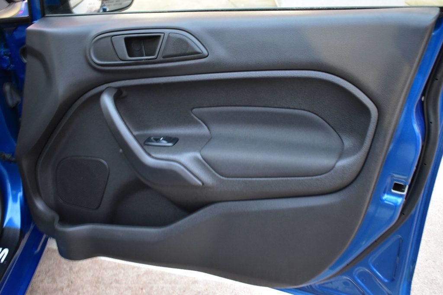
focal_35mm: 39
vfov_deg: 34.2
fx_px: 480
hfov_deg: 49.6
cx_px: 222
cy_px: 148
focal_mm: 26
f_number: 4
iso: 1600
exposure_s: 1/6
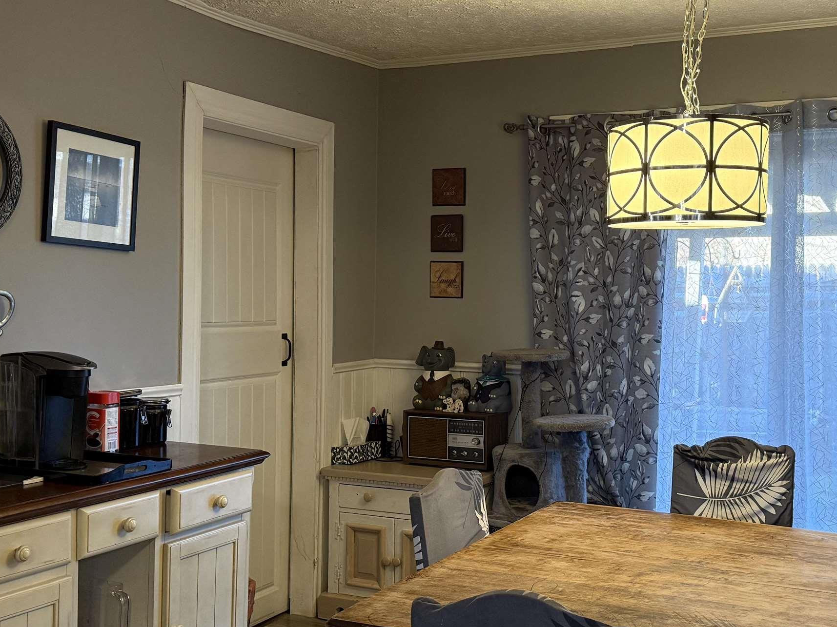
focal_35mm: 43
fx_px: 1040
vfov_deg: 33.6
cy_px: 335
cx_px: 492
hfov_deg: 43.7
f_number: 1.78
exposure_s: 1/60
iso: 250
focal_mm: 6.76
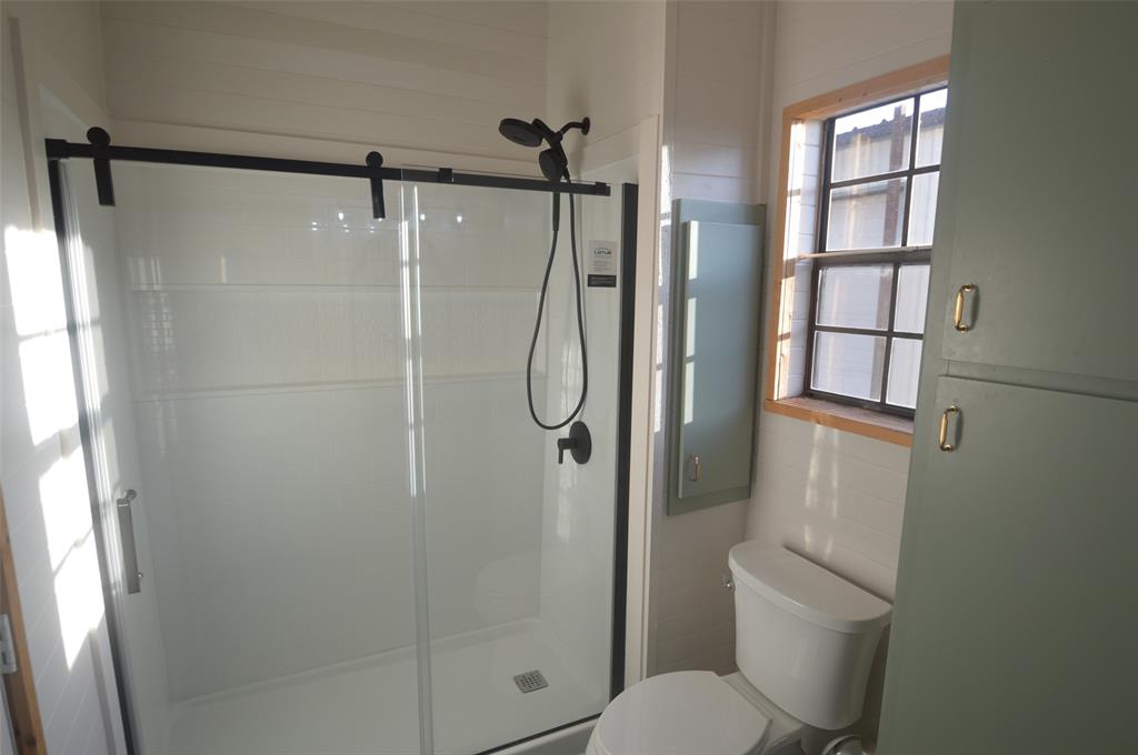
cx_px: 569
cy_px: 378
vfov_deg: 67.2
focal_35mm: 18
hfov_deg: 90.1
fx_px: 568
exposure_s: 1/125
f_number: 3.8
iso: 180
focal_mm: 12
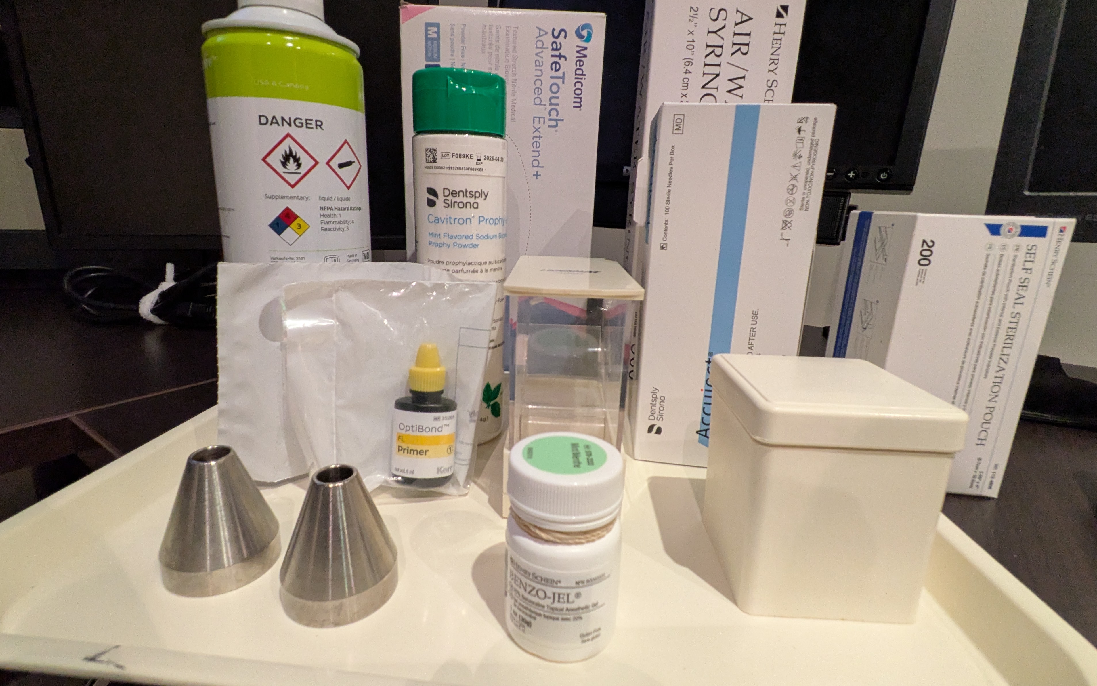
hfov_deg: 91.1
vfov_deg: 65.0
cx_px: 536
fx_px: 538
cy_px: 334
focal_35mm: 18
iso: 632
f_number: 2.2
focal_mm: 1.83
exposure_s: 1/24
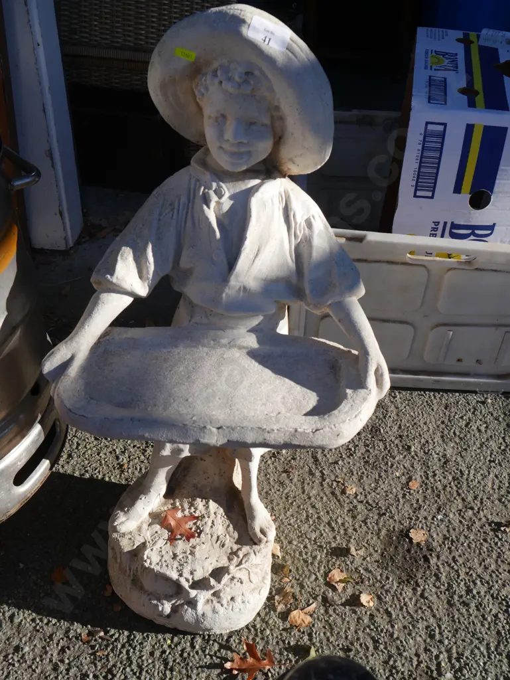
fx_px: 667
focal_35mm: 34
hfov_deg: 41.8
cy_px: 340
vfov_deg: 53.9
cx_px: 255
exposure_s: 1/400
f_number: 7.1
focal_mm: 17
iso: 200
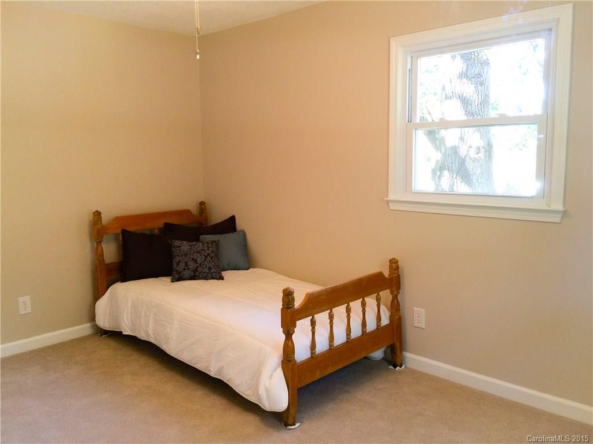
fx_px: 497
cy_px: 222
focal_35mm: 29
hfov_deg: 61.7
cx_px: 296
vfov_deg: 48.2
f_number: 2.2
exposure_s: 1/30
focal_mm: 4.15
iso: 125
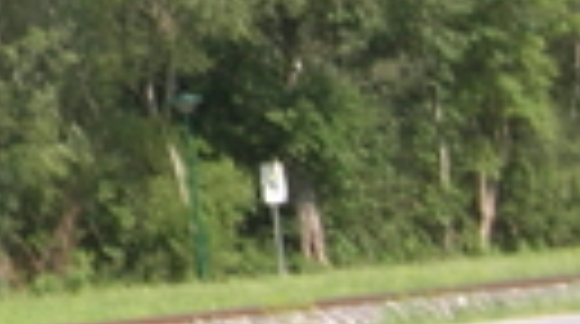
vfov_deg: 2.9
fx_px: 6401
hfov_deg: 5.1
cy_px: -351
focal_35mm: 417
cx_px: -620
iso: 64
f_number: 6.8
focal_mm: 17
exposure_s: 1/117
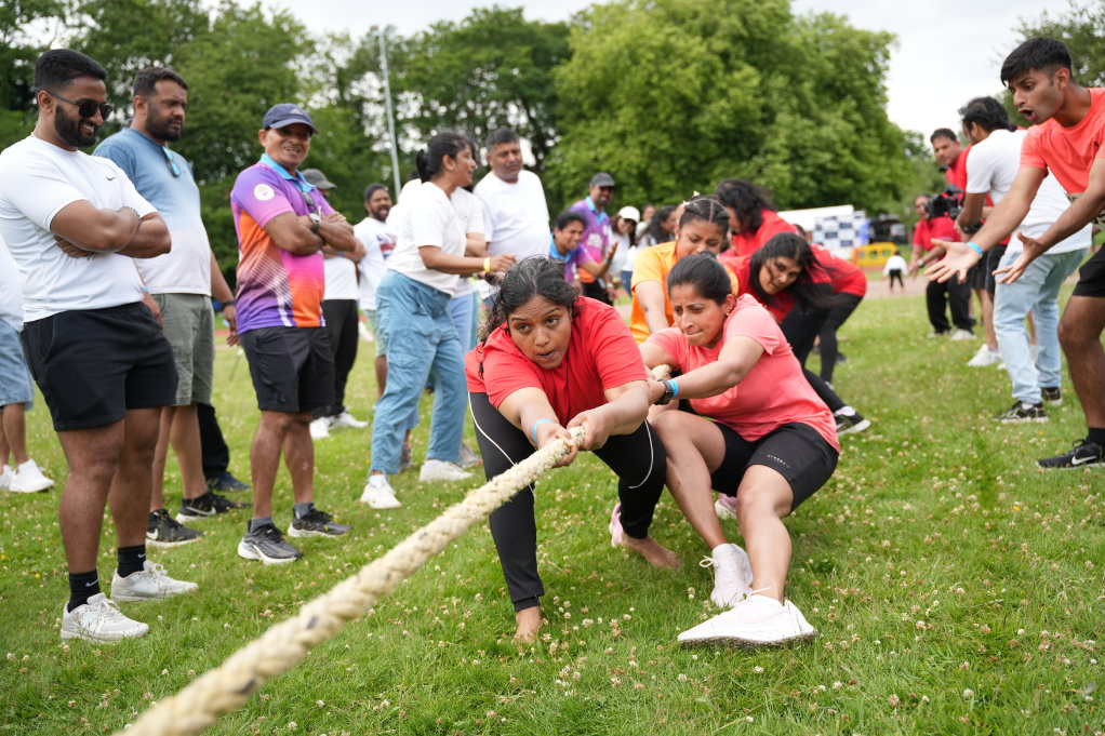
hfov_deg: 55.4
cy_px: 368
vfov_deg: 38.6
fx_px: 1053
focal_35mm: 34
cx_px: 552
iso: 250
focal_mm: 34.3
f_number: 2.8
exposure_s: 1/800
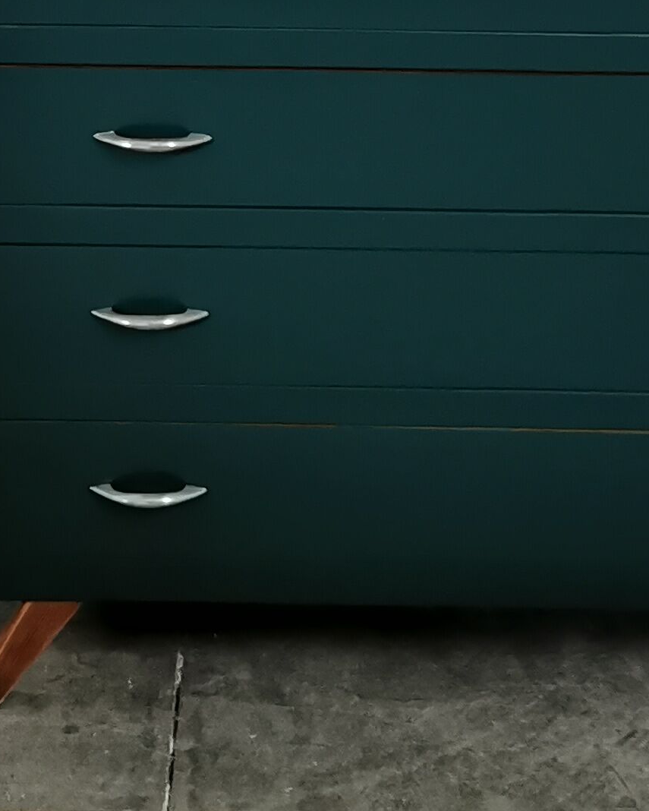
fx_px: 2160
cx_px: 290
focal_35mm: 90
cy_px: -392
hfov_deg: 17.1
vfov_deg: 18.8
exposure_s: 1/50
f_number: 1.8
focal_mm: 5.58
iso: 640
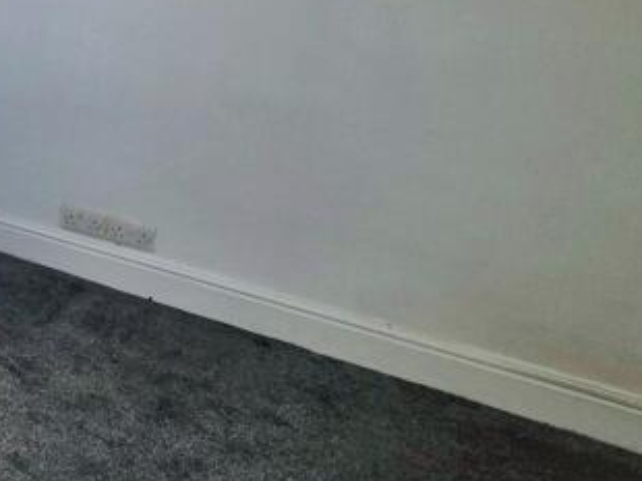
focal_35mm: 43
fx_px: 797
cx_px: -323
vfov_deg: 31.2
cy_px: 8
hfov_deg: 28.4
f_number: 1.9
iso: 100
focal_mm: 2.2
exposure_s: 1/2000
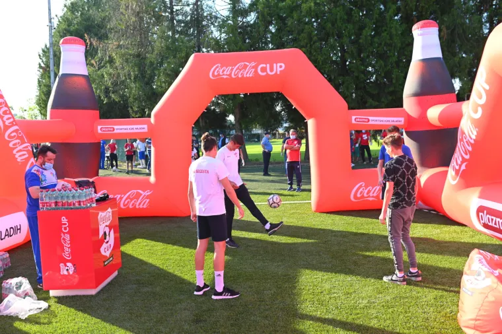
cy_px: 167
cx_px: 251
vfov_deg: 37.8
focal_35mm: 35
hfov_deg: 54.5
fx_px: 488
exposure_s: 1/320
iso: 160
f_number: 4
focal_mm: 35
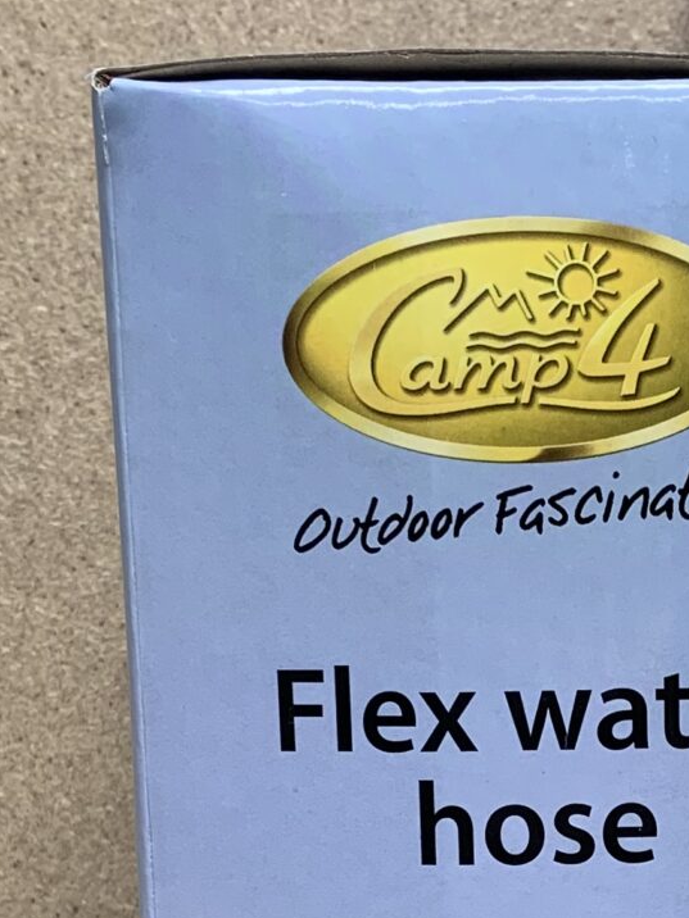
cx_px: 591
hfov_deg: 15.7
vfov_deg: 20.3
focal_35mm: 93
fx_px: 2468
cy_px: 956
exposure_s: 1/100
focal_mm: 4.25
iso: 40
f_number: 1.8
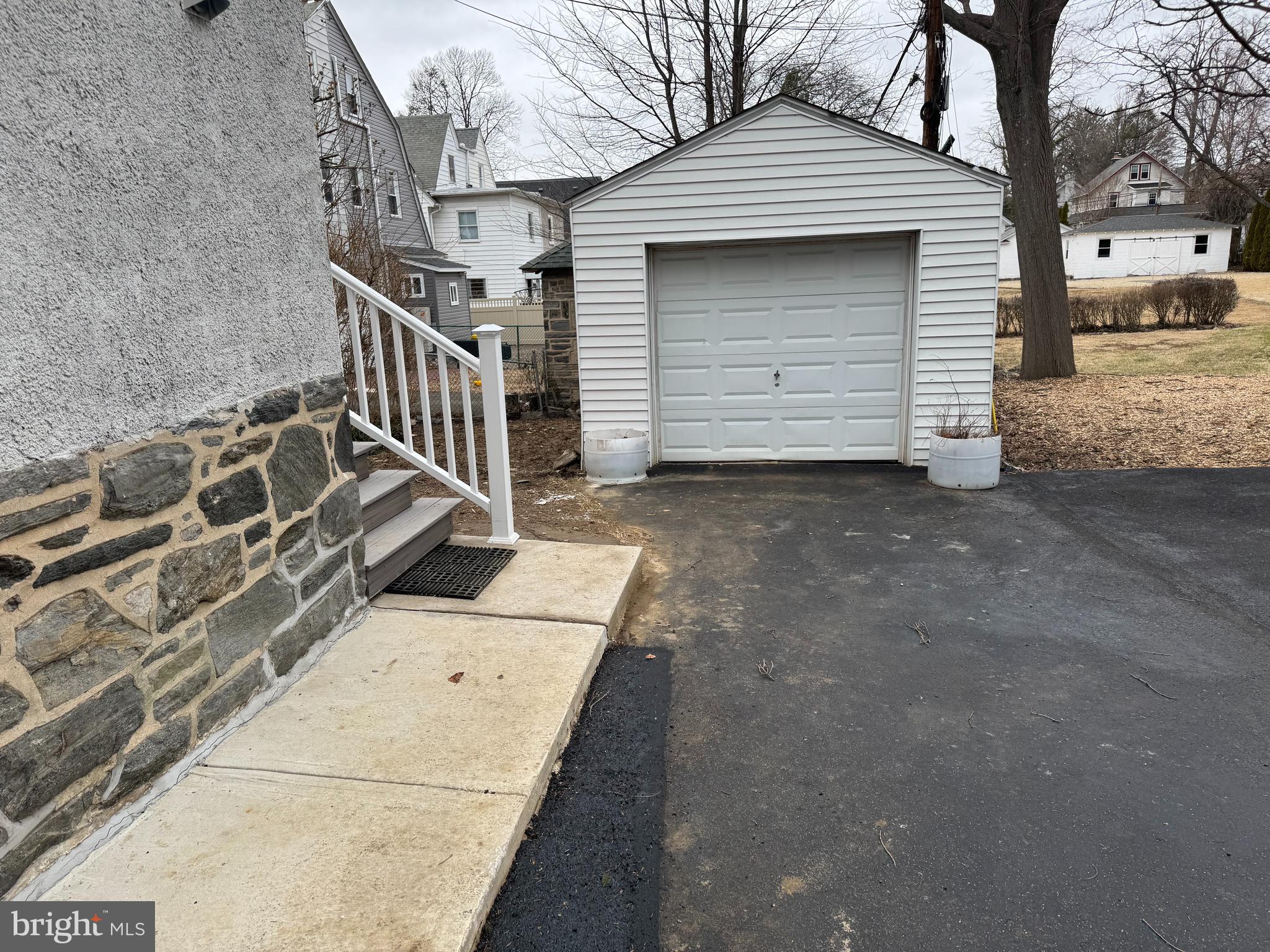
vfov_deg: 56.8
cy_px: 476
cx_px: 635
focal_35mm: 24
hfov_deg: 71.6
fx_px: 881
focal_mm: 6.76
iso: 80
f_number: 1.78
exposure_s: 1/121
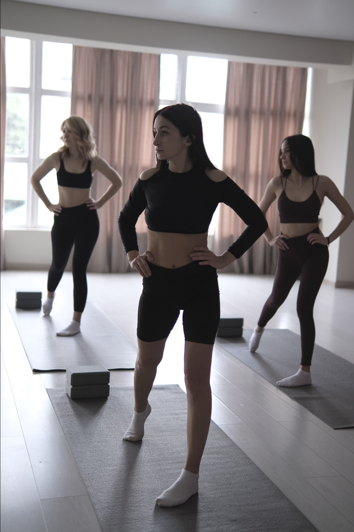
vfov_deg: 39.6
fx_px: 737
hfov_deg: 27.0
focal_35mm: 50
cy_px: 266
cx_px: 177
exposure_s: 1/125
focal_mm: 33
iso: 320
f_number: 1.4
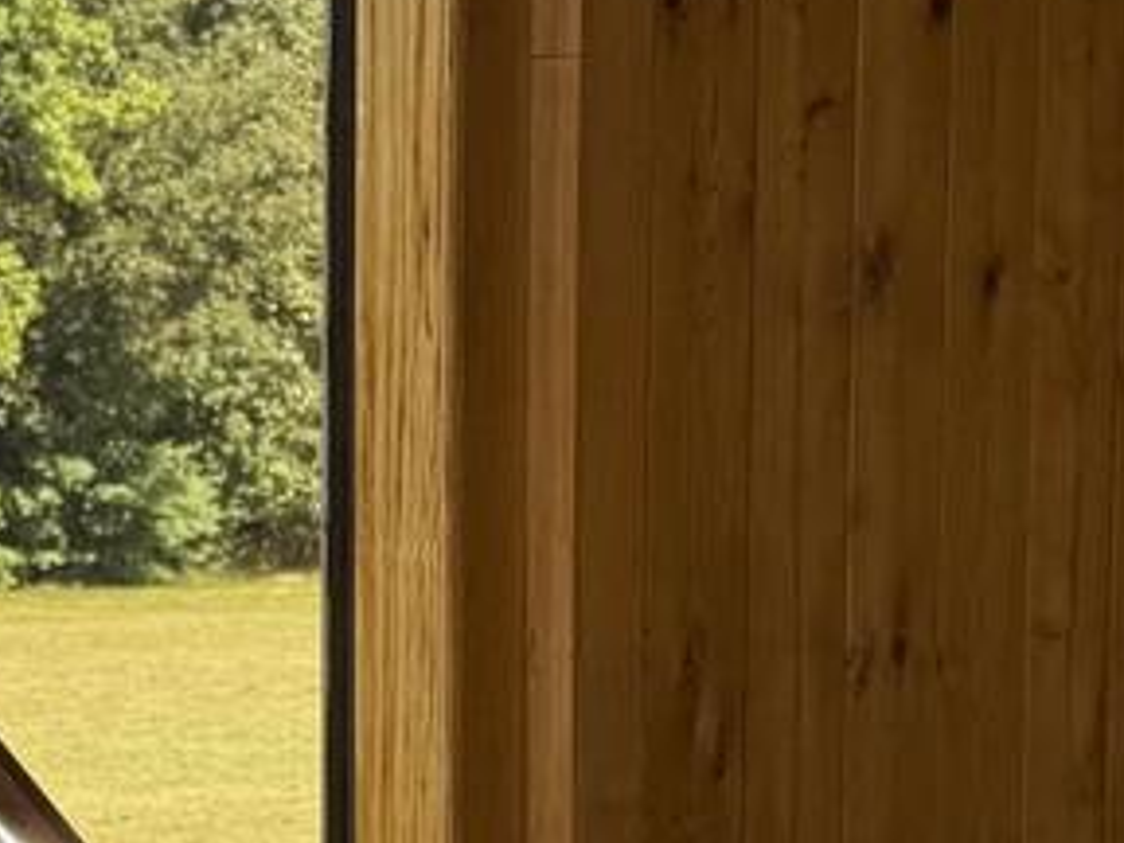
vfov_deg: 12.3
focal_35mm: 120
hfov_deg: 15.8
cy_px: 550
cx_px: -250
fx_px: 3896
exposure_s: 1/317
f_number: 1.78
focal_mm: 6.76
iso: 80
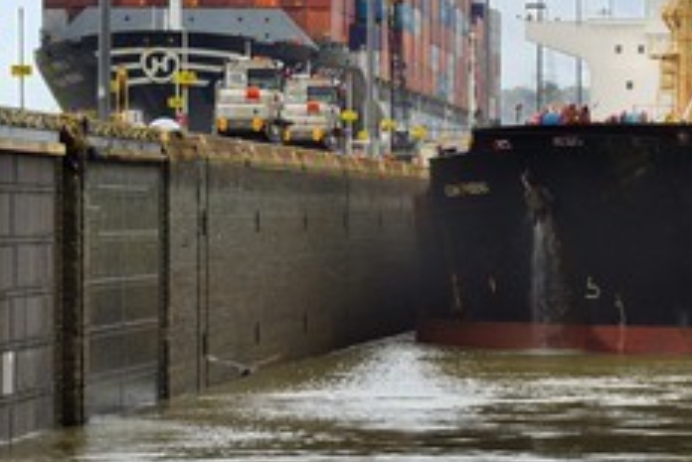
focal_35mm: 235
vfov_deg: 5.9
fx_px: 4520
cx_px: 403
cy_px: 119
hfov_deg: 8.8
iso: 400
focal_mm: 130
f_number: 16
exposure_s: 1/250
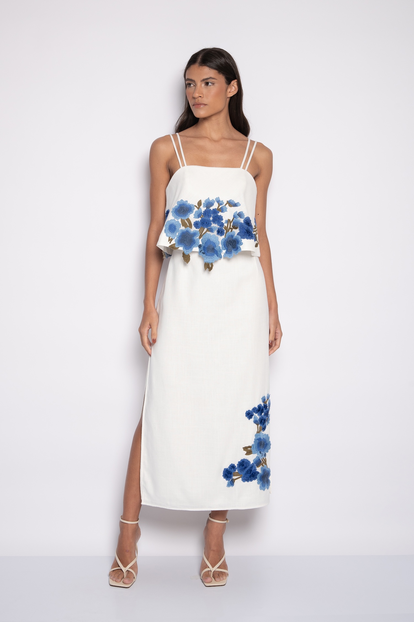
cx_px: 207
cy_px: 311
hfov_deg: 30.5
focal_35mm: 44
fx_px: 760
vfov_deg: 44.5
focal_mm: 44
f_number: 7.1
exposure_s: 1/160
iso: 320
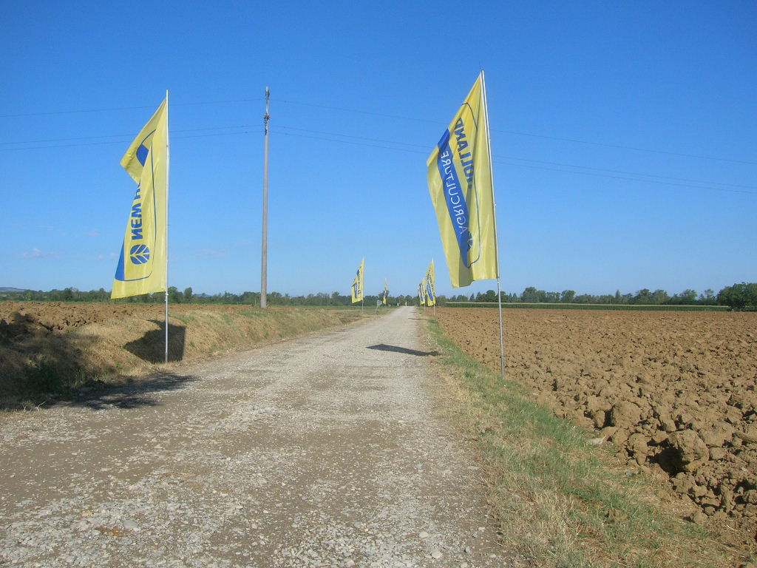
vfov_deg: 41.8
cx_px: 378
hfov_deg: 54.0
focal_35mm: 34
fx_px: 744
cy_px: 284
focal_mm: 5.7
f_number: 4.9
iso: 71
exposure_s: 1/784
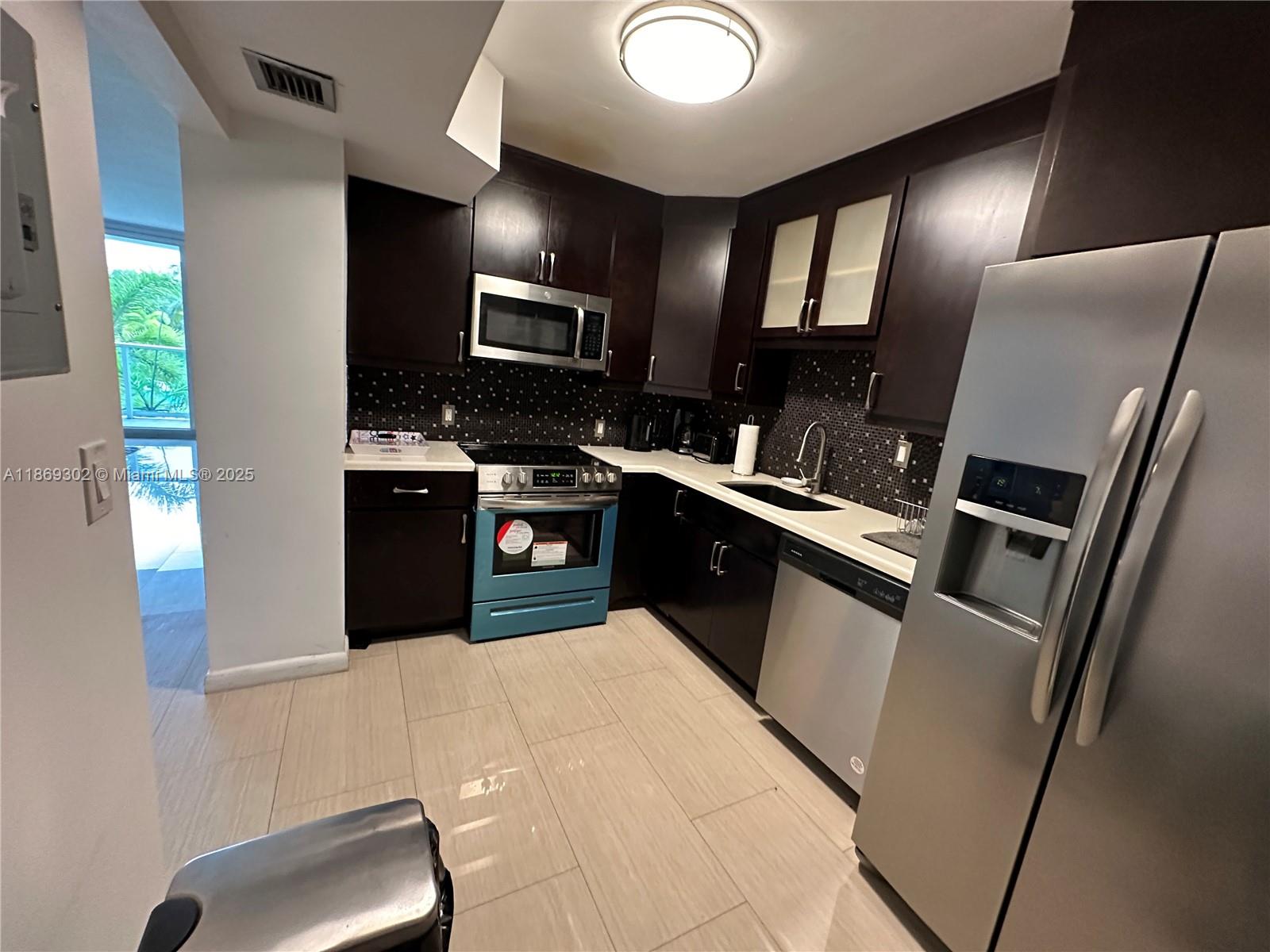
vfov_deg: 85.7
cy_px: 476
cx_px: 635
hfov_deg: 102.1
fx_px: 514
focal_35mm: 14
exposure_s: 1/60
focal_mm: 2.22
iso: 640
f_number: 2.2
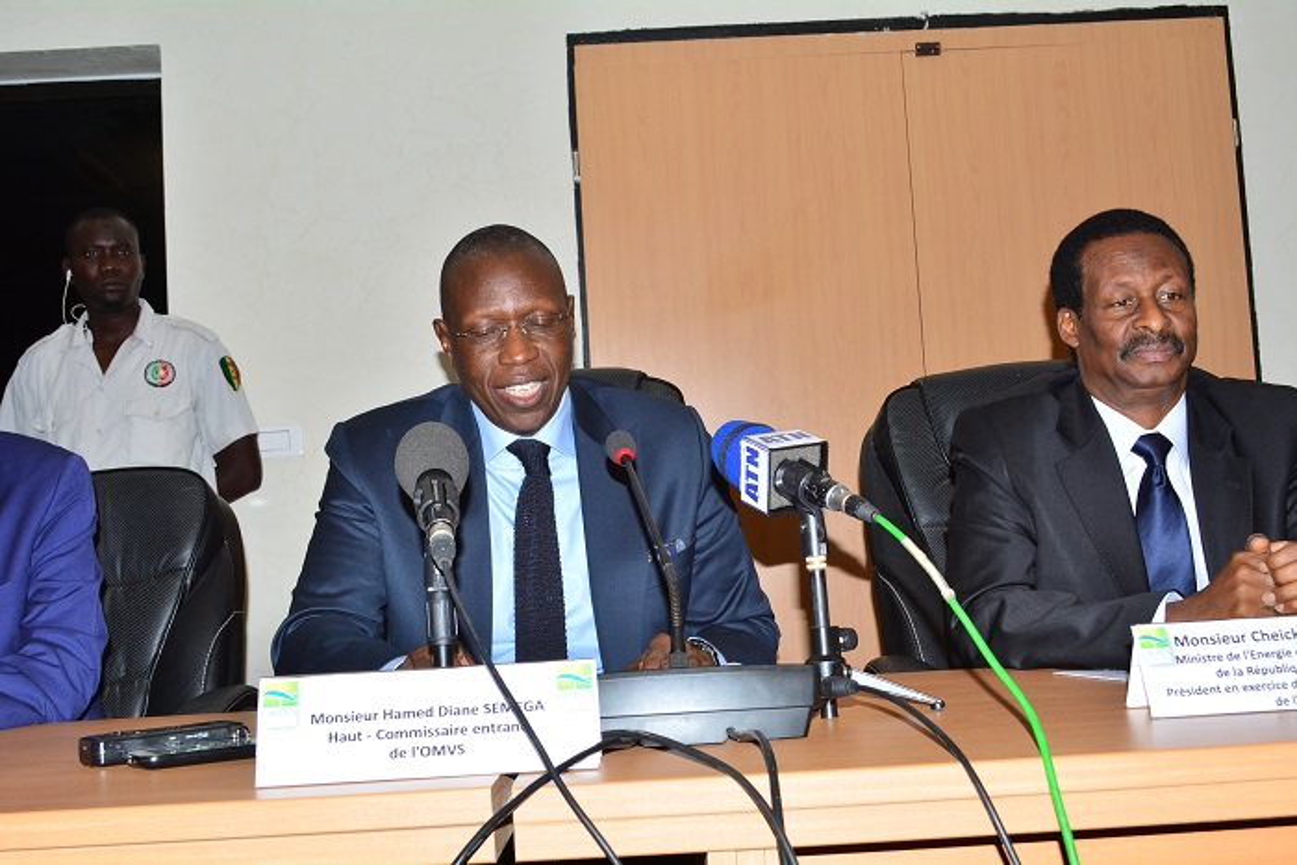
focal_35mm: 42
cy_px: 432
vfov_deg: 31.9
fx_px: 1513
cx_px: 648
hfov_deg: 46.4
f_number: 8
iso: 400
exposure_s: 1/125
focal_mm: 28
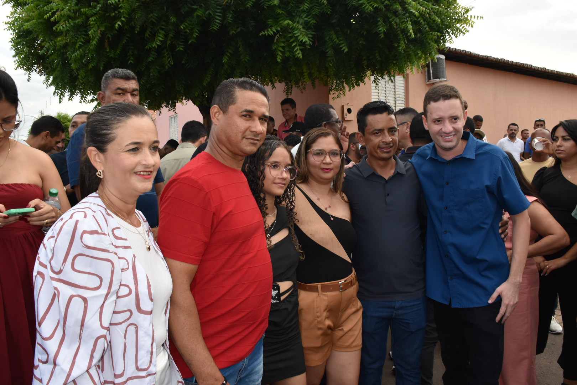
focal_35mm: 27
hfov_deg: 67.4
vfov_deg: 47.9
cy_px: 192
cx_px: 288
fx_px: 433
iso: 400
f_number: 10
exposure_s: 1/125
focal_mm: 18
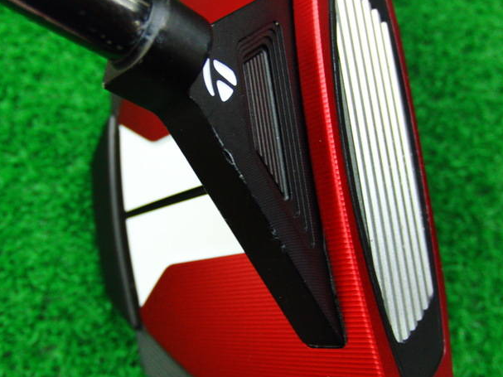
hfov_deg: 47.9
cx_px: 246
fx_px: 567
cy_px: 196
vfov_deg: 36.8
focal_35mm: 39
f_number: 3.6
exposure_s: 1/40
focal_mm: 6.42
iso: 400
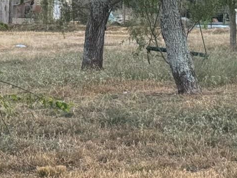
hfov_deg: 9.6
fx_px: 1411
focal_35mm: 206
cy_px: 5
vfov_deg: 7.2
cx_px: 155
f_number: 1.78
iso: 64
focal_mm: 6.76
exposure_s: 1/888
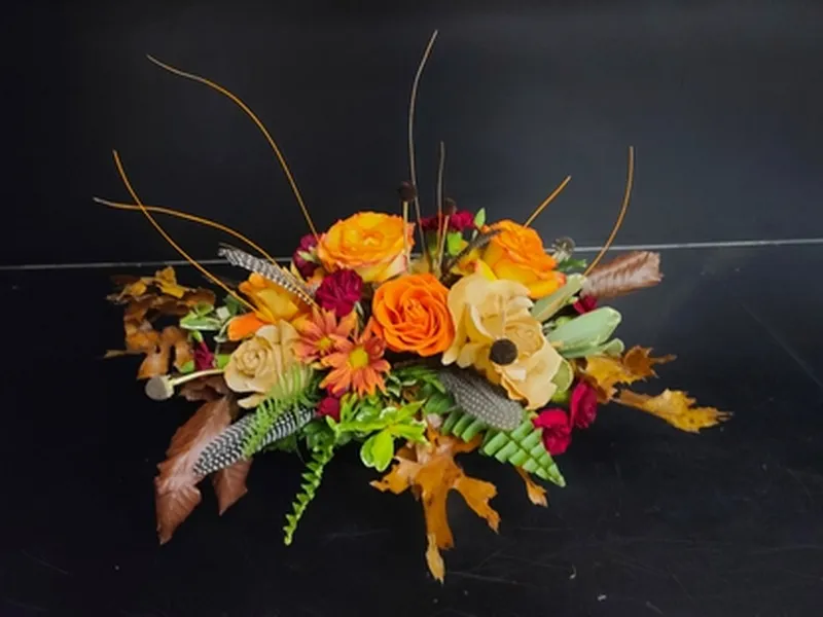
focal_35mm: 25
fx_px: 594
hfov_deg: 69.4
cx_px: 412
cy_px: 308
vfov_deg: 54.9
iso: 640
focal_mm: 7
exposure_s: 1/30
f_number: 1.8
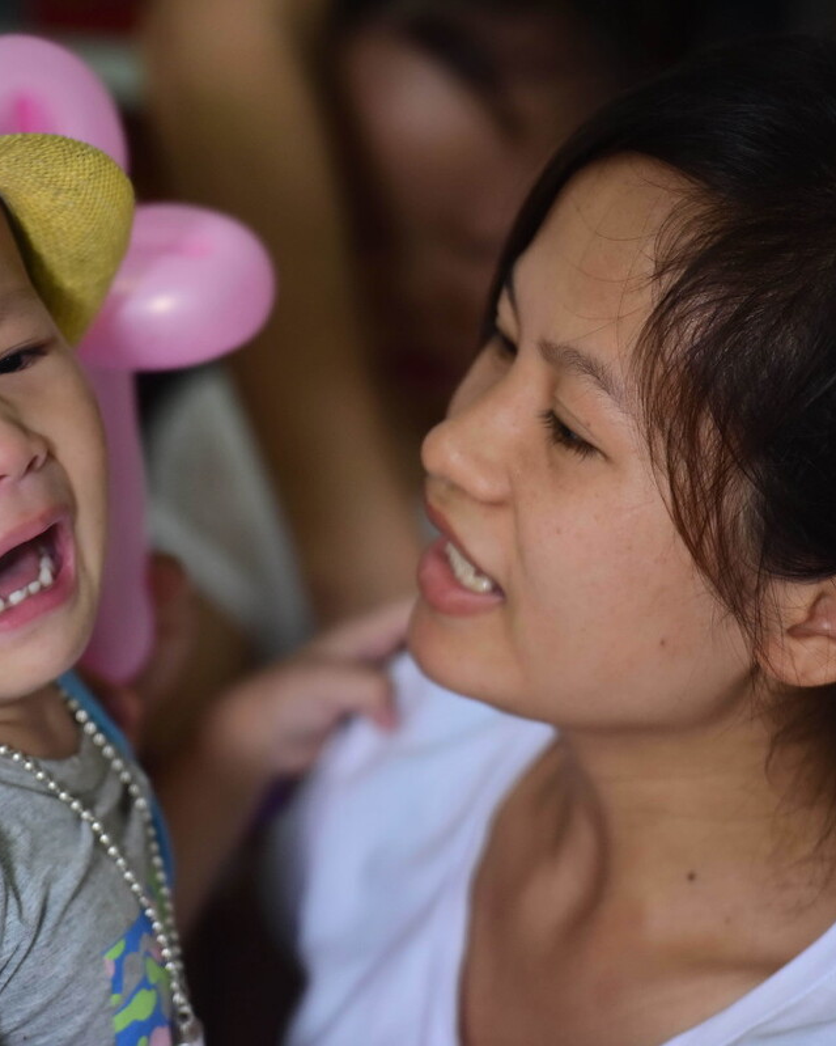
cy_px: 523
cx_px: 188
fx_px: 8507
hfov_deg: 5.6
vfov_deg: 7.0
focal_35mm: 275
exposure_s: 1/200
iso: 1600
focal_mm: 195
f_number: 2.8
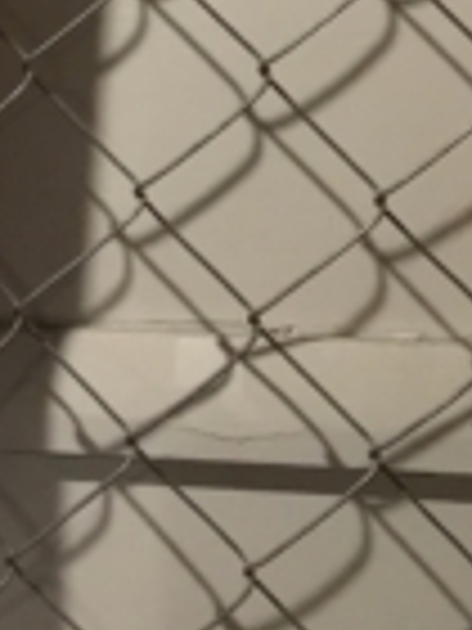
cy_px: -508
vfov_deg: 14.4
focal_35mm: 120
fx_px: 2182
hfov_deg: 11.3
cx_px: -436
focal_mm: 3.99
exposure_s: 1/50
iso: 32
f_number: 1.8
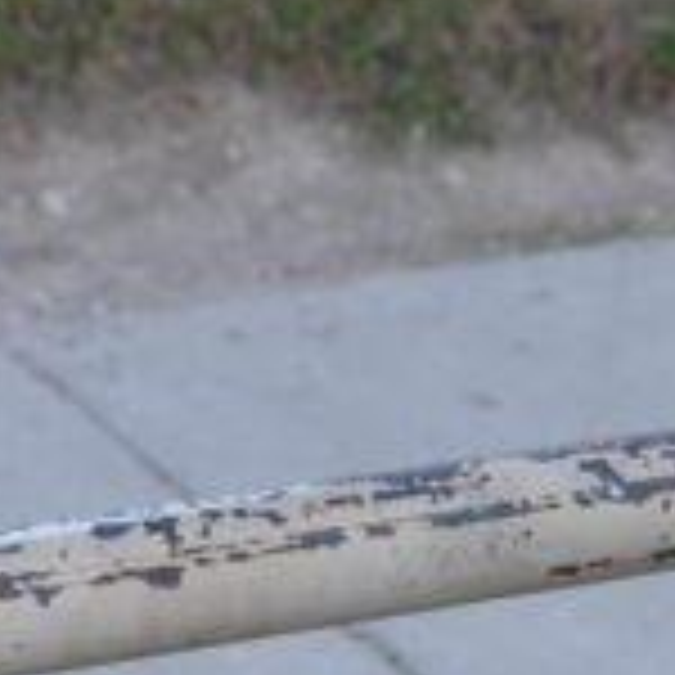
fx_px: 5008
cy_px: 1125
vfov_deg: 7.5
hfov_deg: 7.4
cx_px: 1404
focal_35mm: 227
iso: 200
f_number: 2.5
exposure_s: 1/320
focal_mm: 25
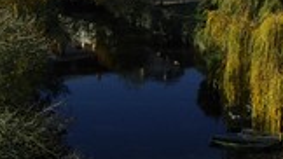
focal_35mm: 102
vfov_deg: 11.4
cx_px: 166
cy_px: -68
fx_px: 765
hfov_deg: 20.9
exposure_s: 1/320
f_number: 4.8
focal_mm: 5.8
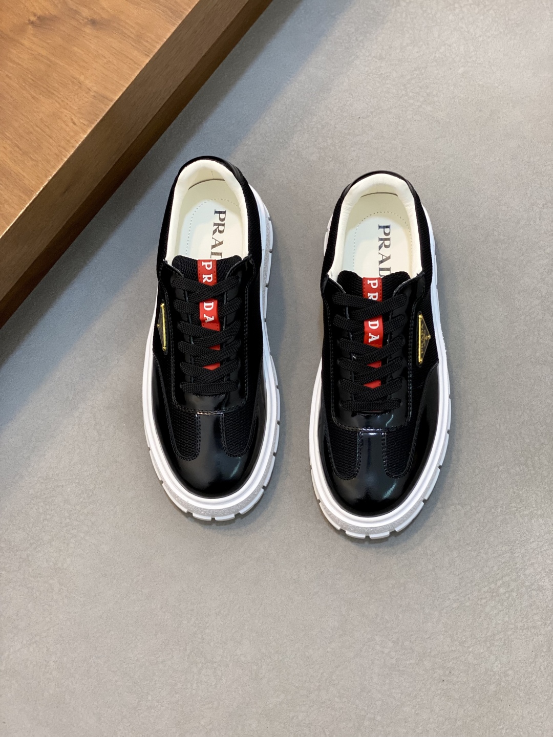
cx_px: 276
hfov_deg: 28.0
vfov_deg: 36.8
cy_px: 368
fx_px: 1108
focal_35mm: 52
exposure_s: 1/100
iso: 125
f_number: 2
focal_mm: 6
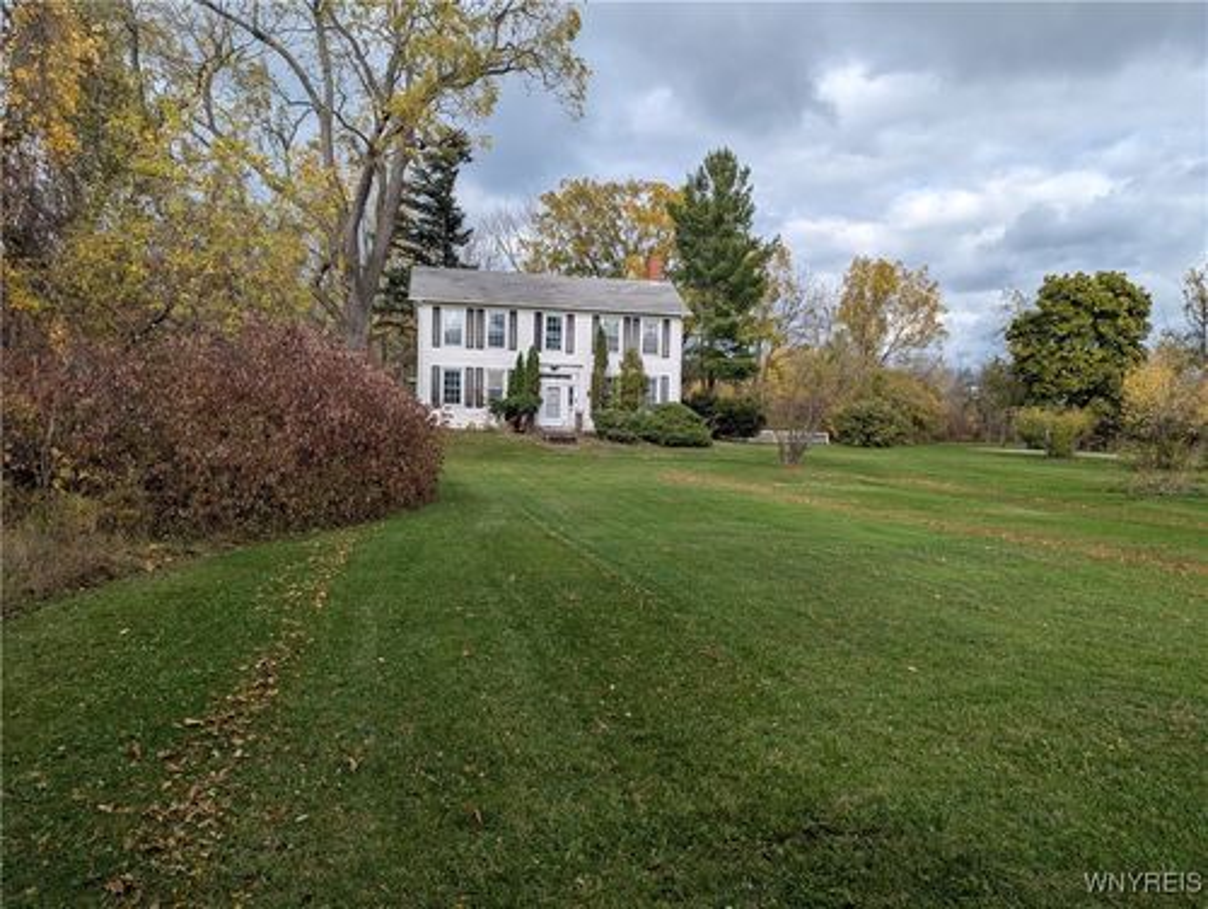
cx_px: 604
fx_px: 838
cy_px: 454
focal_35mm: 24
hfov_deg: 71.5
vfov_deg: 56.9
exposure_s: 1/1272
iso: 46
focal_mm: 6.81
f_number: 1.85
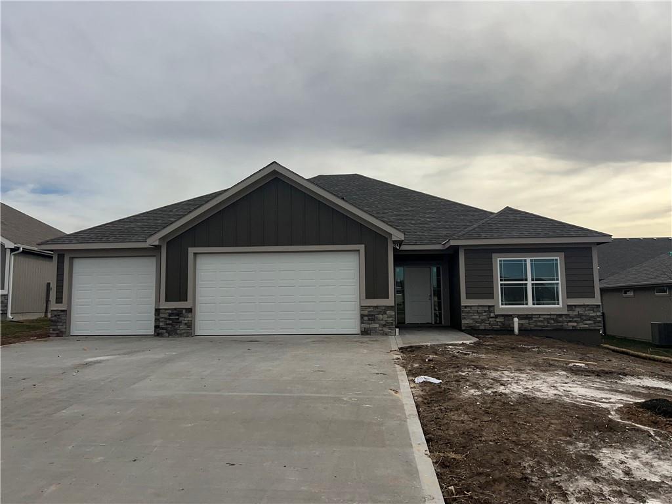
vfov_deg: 53.1
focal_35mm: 26
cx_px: 336
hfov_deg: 67.3
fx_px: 505
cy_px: 252
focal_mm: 5.7
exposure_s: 1/8696
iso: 40
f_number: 1.5
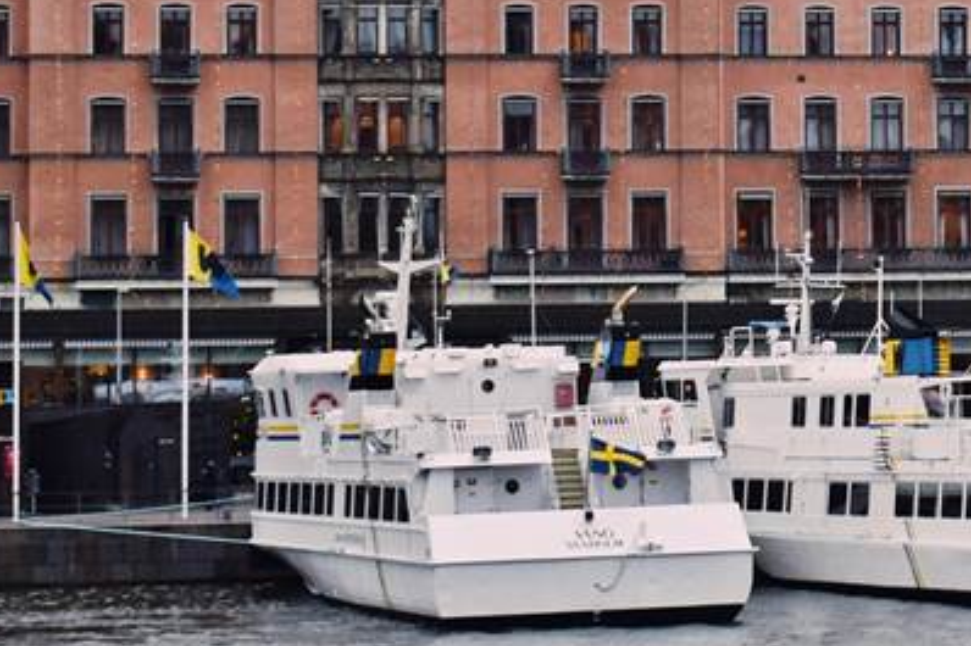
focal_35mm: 187
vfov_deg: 7.3
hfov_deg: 10.9
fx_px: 5042
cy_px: -116
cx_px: 1059
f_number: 5.6
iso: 400
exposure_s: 1/125
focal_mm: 31
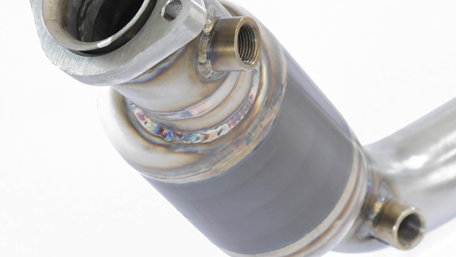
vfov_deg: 5.7
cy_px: 99
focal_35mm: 214
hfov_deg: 10.1
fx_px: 2588
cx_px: 275
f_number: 13
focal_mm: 90
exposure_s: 1/100
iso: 2500
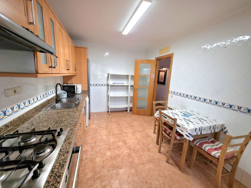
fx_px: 94
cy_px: 94
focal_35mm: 13
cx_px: 126
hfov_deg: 106.2
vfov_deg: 89.9
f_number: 1.9
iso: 100
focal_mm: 2.2
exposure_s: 1/50.3
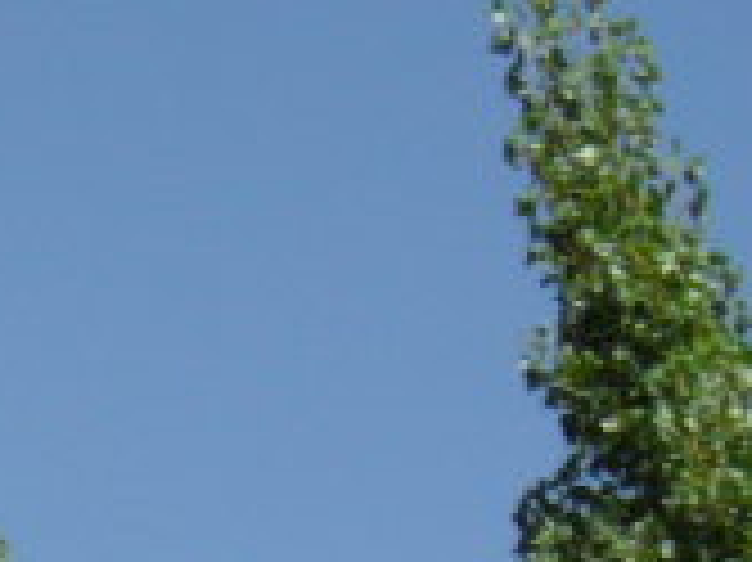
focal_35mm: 368
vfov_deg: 4.0
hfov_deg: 5.1
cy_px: 1007
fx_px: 7989
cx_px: -1400
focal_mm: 10.3
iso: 80
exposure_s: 1/750
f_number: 4
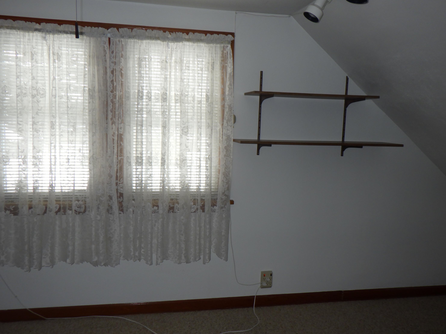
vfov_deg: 48.2
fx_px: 374
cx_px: 221
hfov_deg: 61.7
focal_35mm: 29
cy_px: 164
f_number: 3.5
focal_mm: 5
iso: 125
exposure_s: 1/80
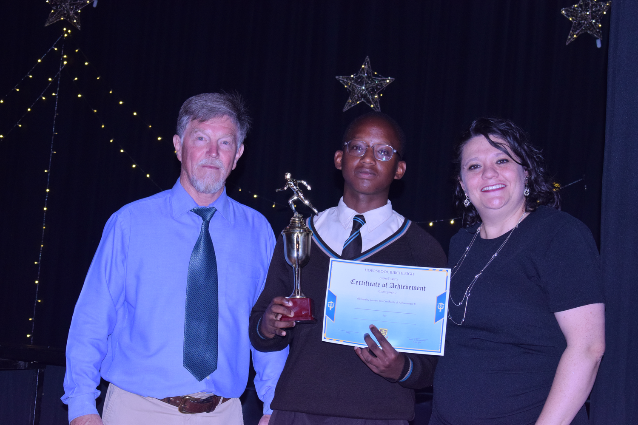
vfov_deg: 16.6
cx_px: 319
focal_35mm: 82
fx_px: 1462
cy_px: 212
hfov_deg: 24.6
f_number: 8
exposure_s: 1/60
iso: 1000
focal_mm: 55
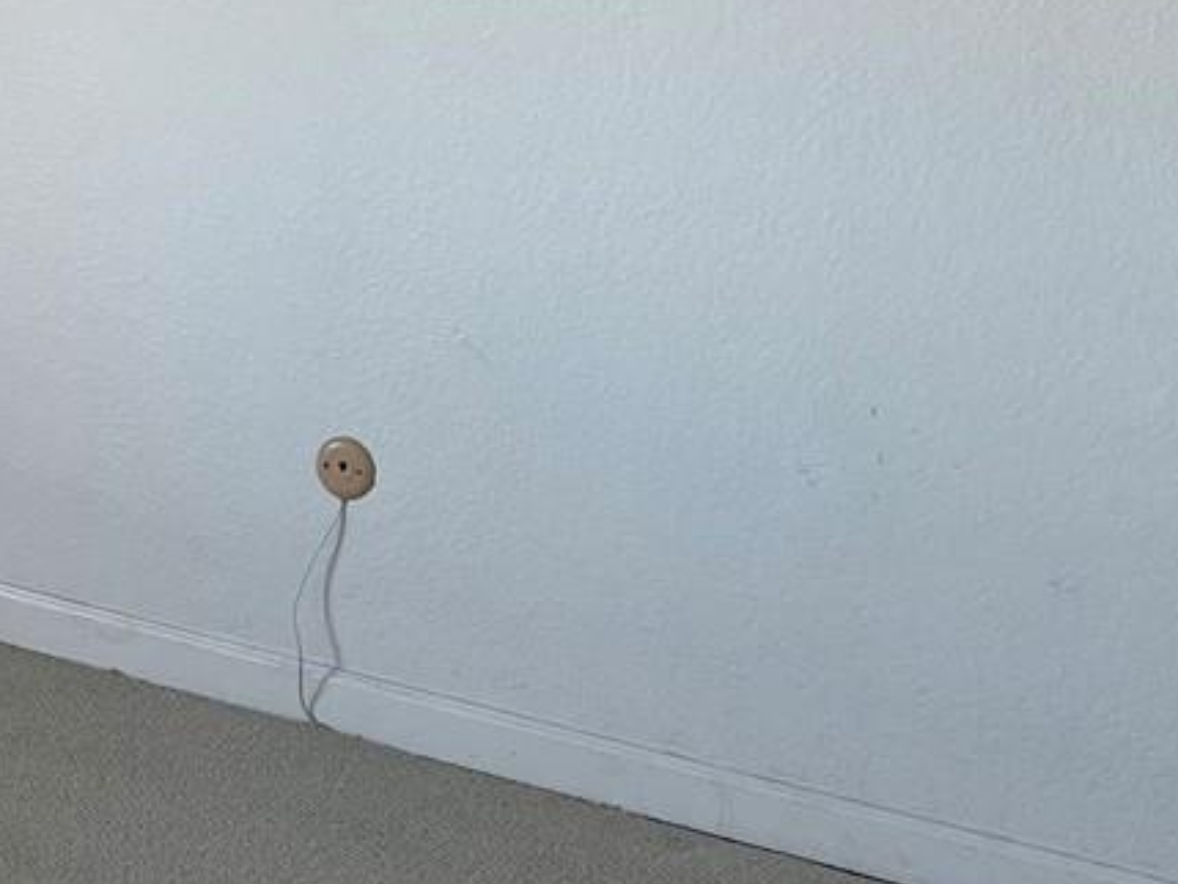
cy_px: 52
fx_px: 3302
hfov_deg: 18.9
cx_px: -319
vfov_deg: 15.0
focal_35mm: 97
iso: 64
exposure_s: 1/120
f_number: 1.5
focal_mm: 5.7
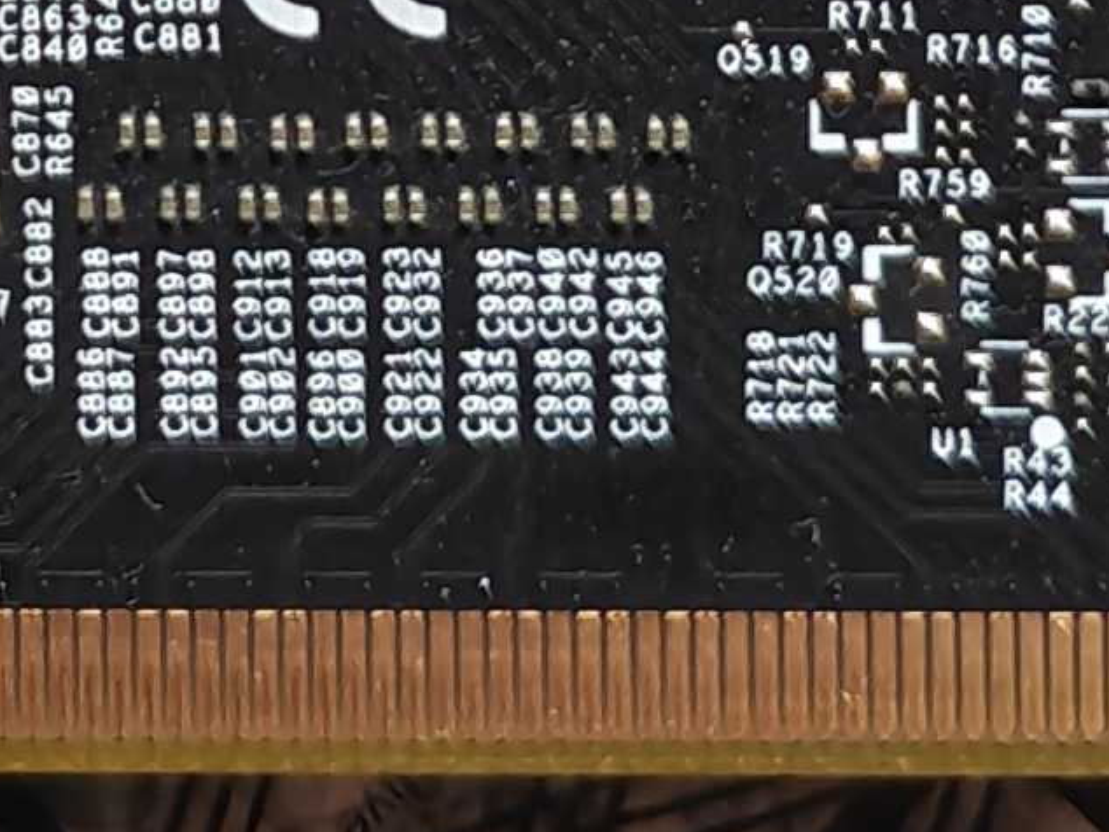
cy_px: -1140
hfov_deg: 12.4
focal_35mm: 155
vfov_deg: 8.7
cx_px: -308
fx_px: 4968
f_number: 1.6
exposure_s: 1/50
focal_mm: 5.84
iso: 400
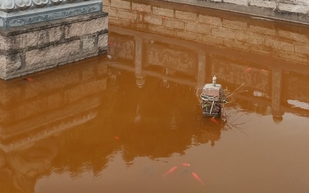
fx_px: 648
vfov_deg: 15.9
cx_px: 241
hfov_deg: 26.4
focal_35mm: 77
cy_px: -70
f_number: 2
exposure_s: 1/1229
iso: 100
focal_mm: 4.5
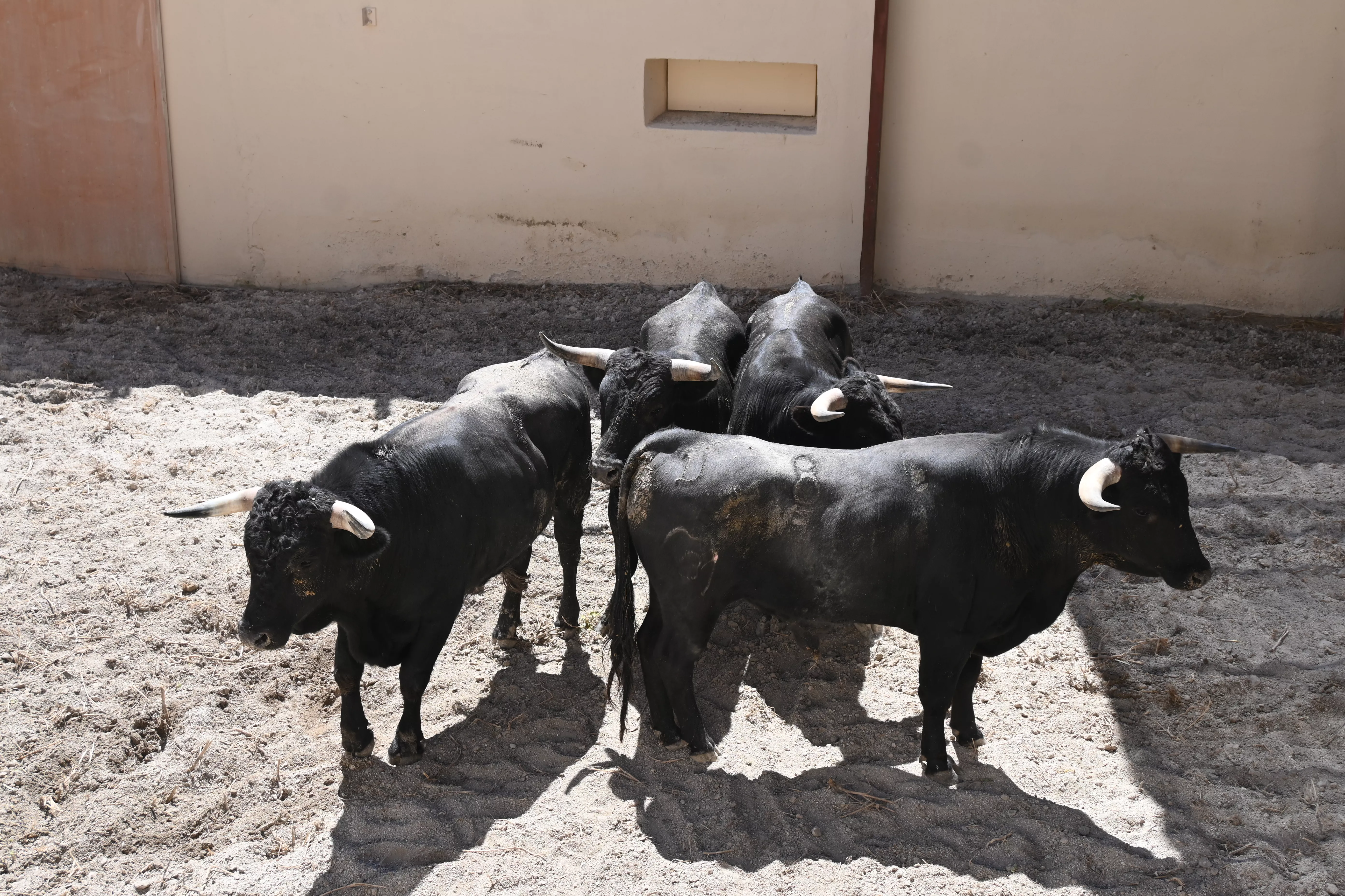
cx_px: 672
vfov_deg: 28.5
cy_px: 448
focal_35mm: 47
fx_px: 1765
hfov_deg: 41.7
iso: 100
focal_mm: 31.5
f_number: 6.3
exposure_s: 1/320
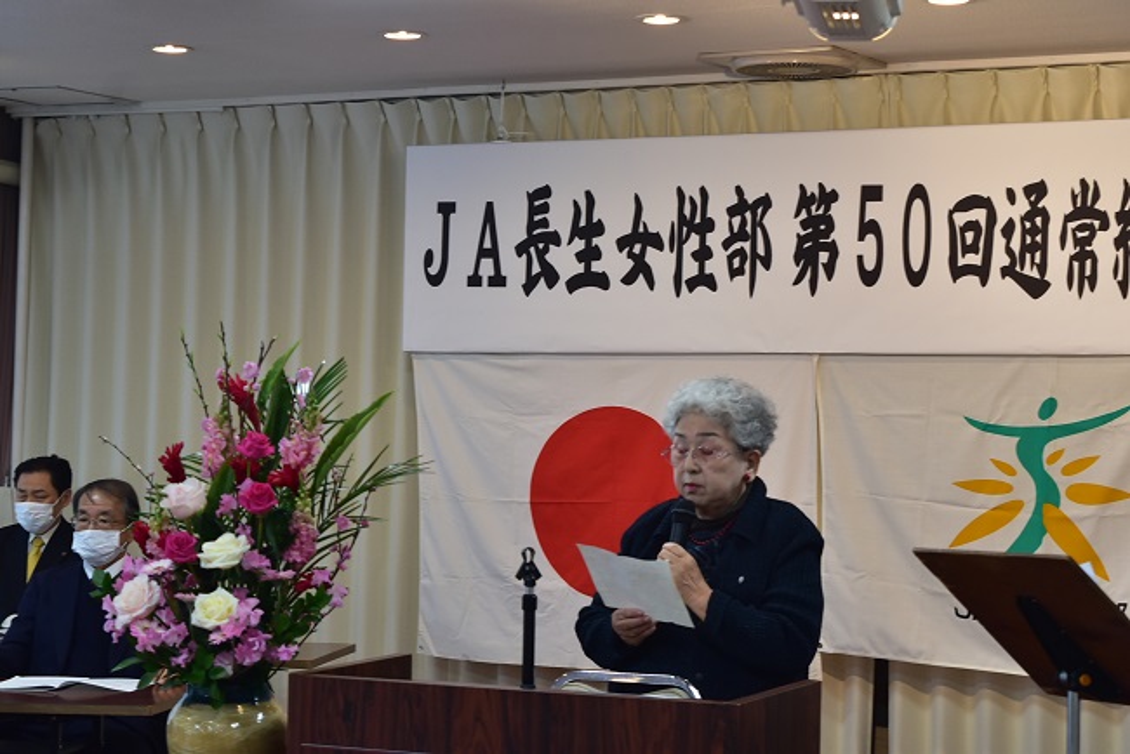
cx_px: 565
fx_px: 1601
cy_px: 377
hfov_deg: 38.9
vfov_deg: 26.5
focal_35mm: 51
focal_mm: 34
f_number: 4.5
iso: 720
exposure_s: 1/50
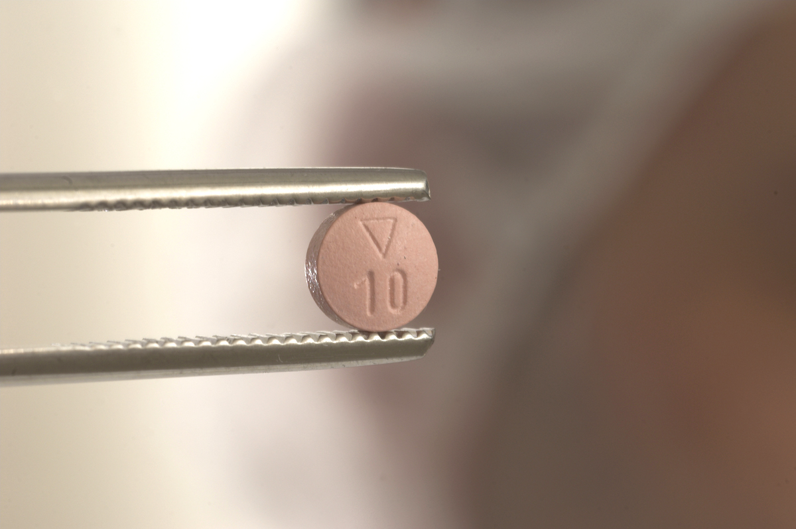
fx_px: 1988
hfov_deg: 22.6
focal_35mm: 90
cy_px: 264
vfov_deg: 15.2
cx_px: 398
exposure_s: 1/25
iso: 100
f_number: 20
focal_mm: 60
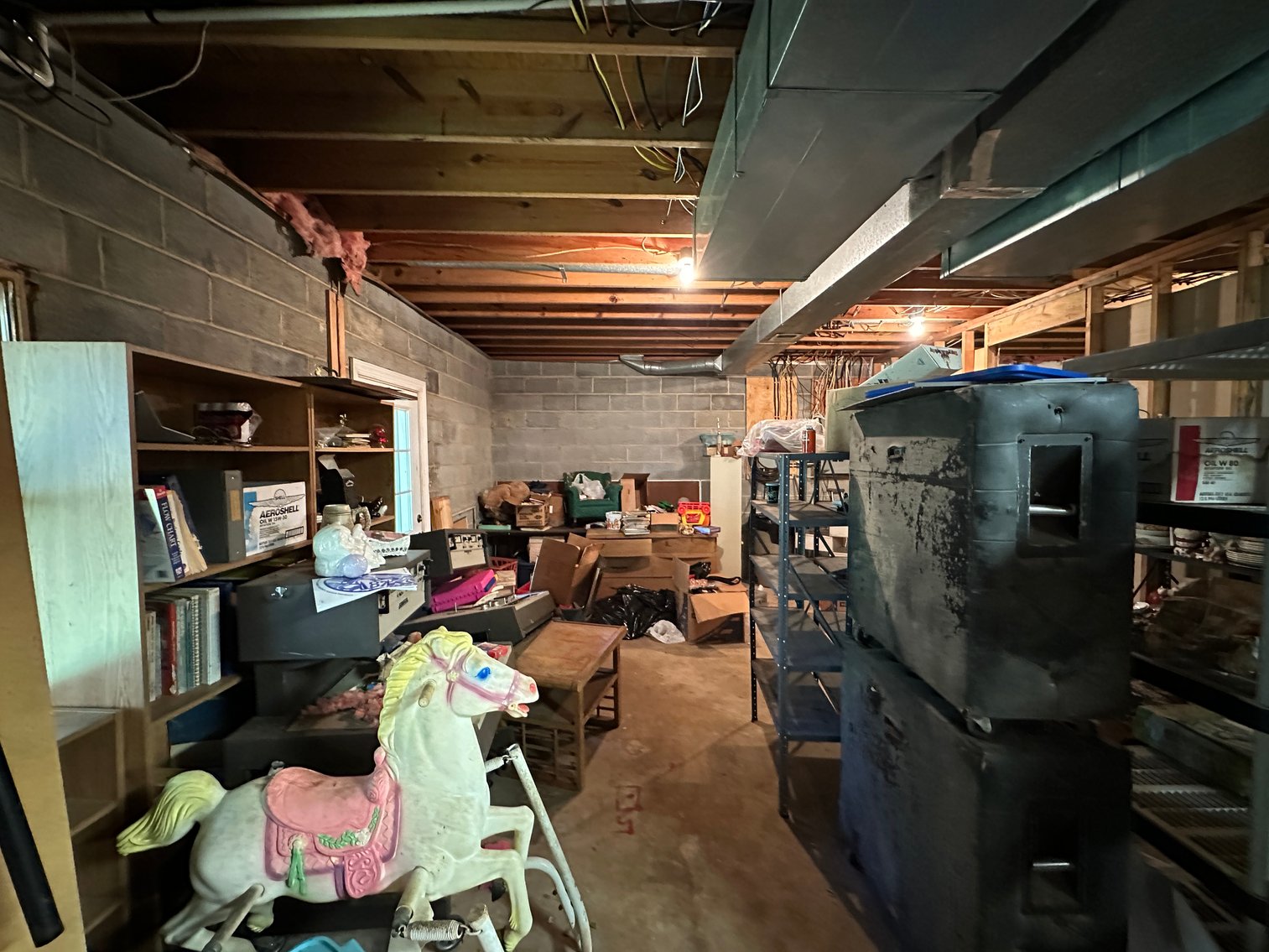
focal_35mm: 14
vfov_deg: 85.7
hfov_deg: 102.1
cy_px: 476
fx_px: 513
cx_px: 634
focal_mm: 2.22
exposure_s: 1/40
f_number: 2.2
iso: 1250
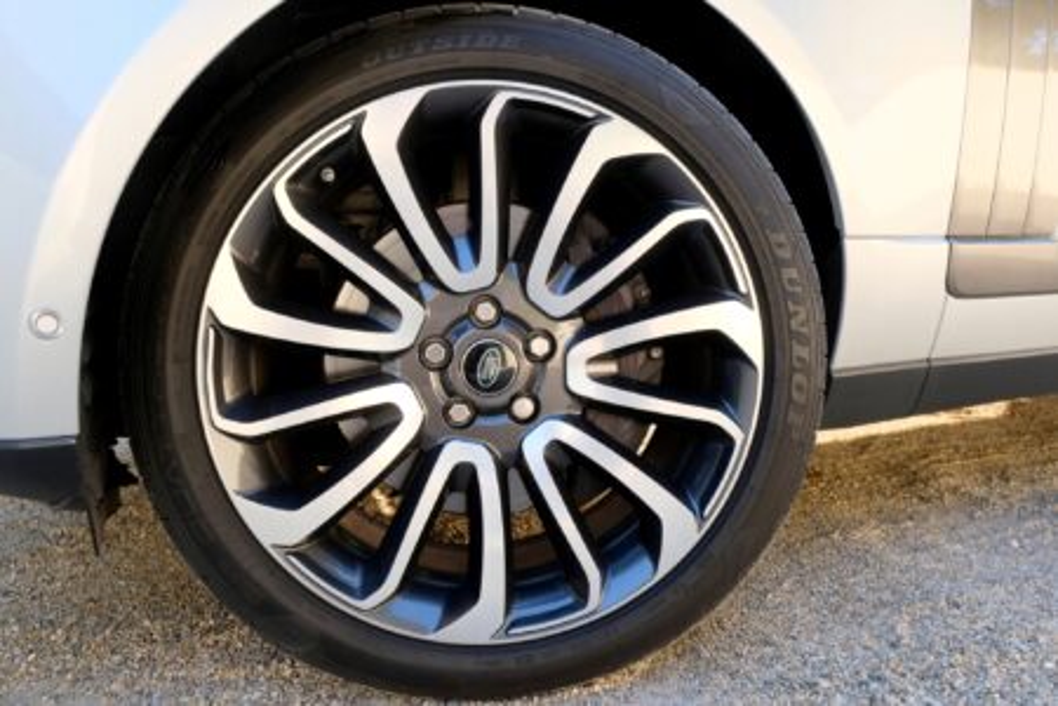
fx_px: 735
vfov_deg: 51.3
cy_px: 353
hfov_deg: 71.5
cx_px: 529
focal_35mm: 25
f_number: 5
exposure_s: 1/75
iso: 400
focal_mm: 16.5
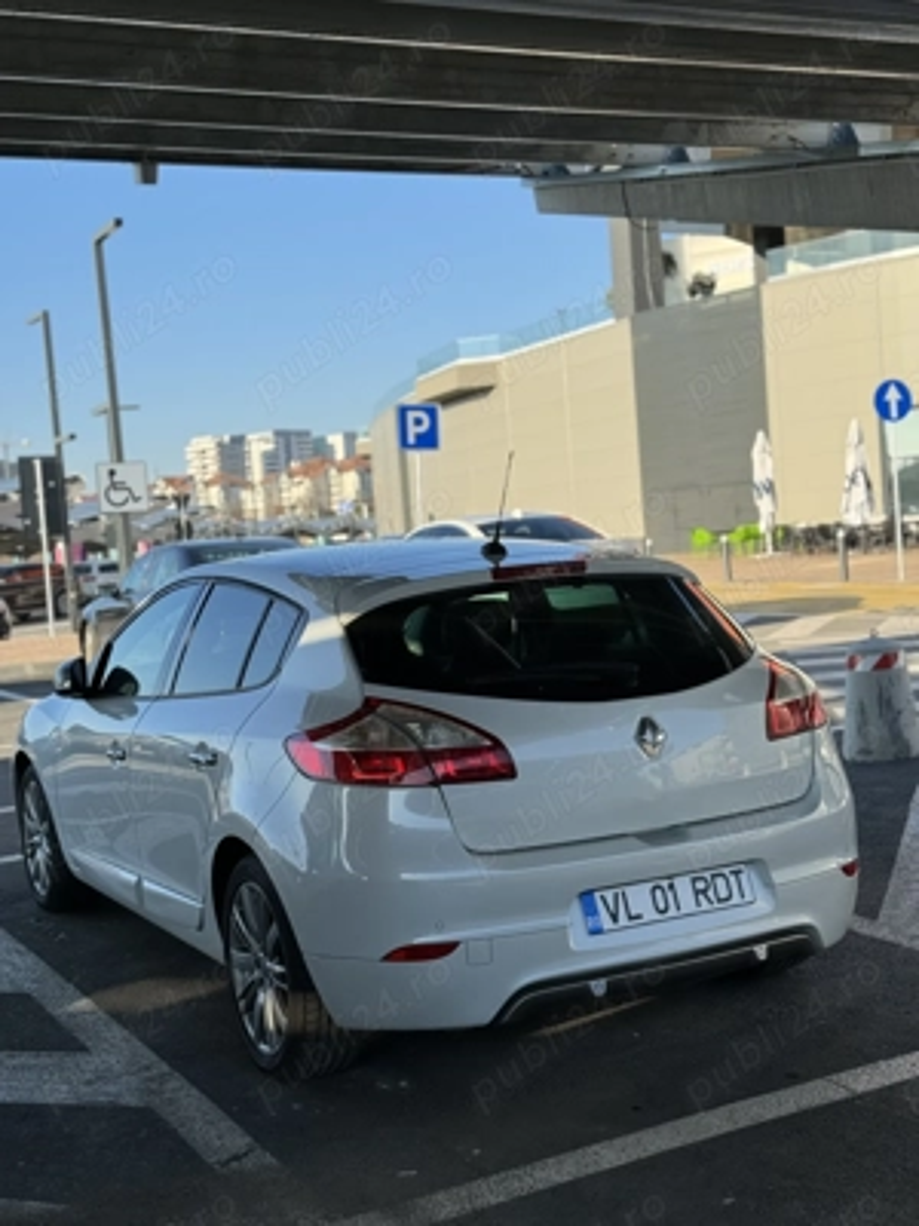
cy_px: 613
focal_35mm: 48
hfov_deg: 30.3
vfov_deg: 39.7
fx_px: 1699
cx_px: 460
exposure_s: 1/2110
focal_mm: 6.86
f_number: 1.78
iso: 64
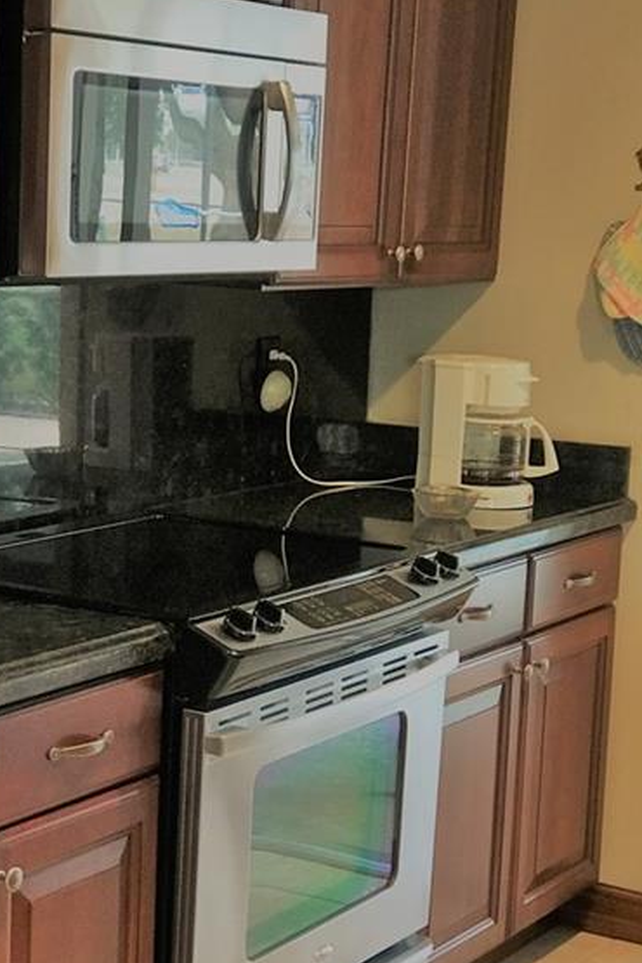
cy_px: 593
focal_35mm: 82
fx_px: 2193
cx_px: 227
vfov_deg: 24.7
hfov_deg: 16.6
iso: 400
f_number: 2.8
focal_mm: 6.6
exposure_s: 1/60
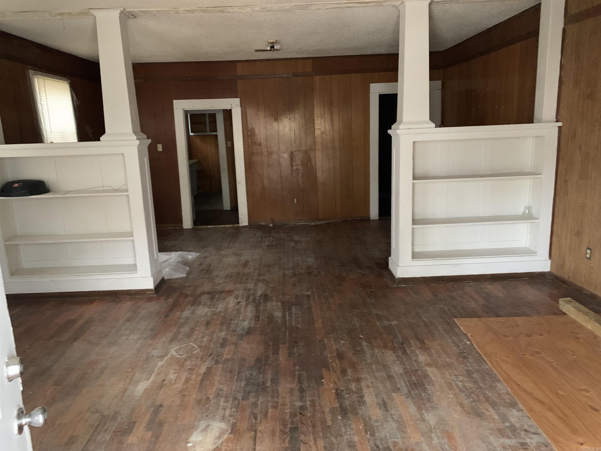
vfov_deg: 53.1
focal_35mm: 26
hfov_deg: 67.3
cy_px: 226
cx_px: 300
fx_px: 451
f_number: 1.8
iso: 640
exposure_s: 1/30
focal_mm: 4.25
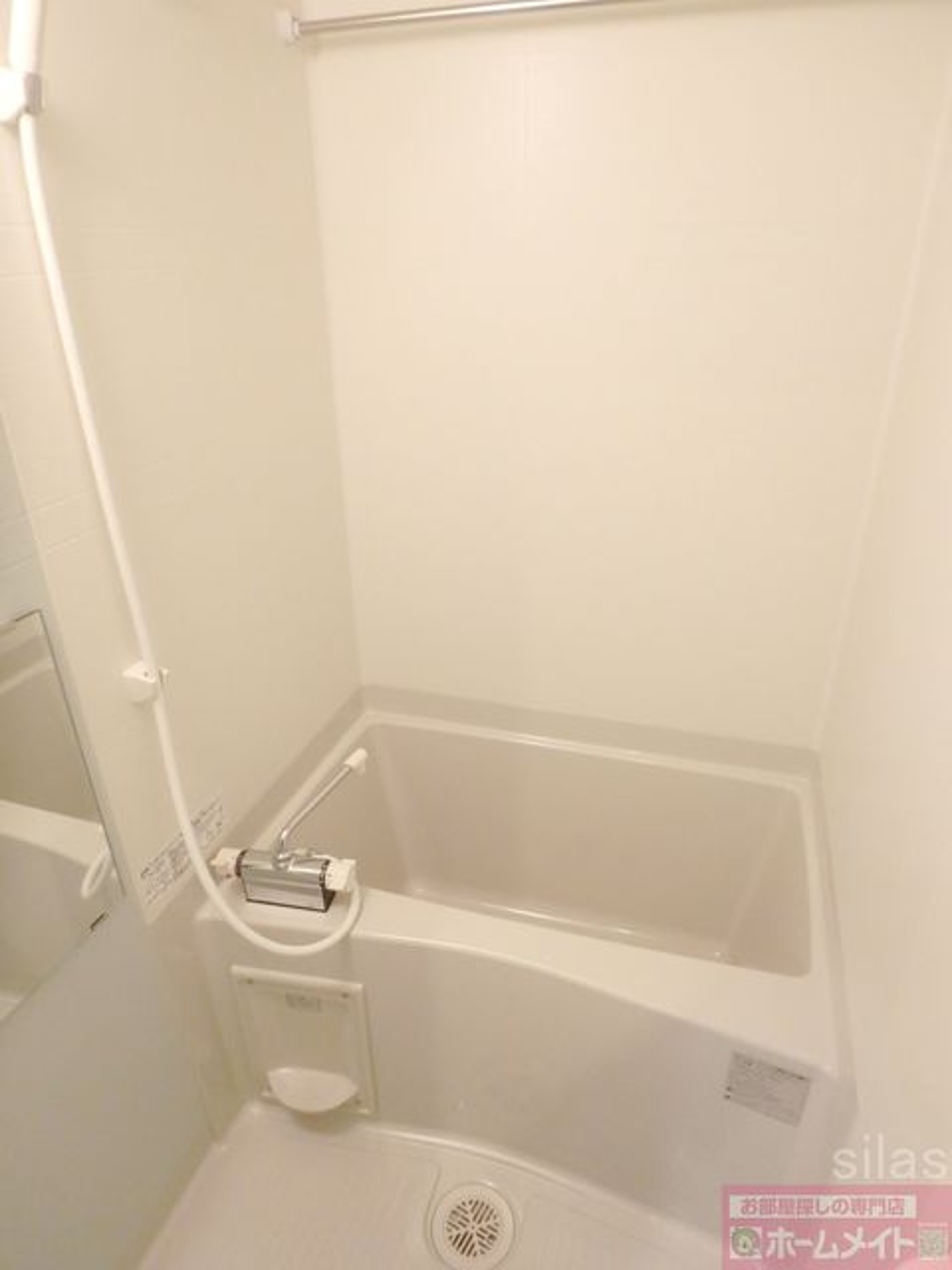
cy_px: 635
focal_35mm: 21
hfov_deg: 63.4
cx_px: 476
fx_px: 770
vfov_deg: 79.0
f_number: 3.5
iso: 500
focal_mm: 3.7
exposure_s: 1/30
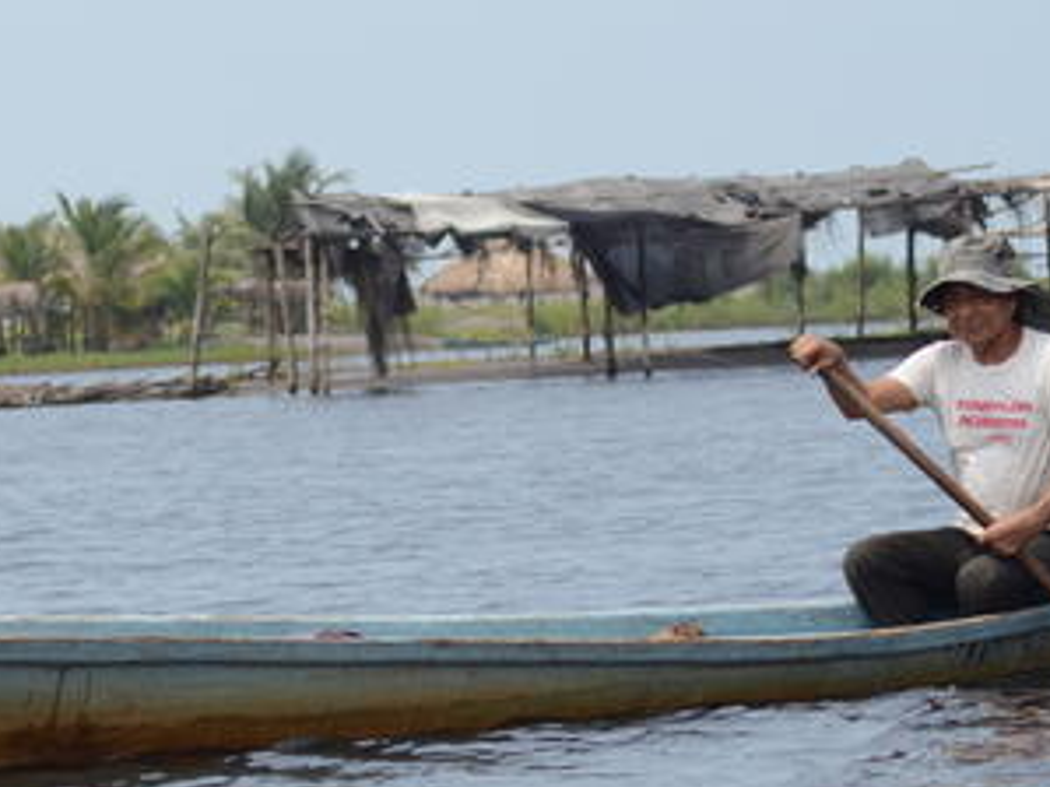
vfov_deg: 6.2
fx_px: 7307
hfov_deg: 8.2
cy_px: 522
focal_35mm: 241
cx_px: 232
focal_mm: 100
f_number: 5.6
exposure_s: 1/2000
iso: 400
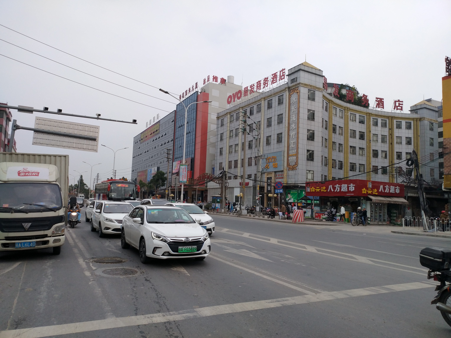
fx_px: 352
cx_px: 226
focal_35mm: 27
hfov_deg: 65.3
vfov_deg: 51.4
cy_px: 169
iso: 125
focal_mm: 4.73
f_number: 2.2
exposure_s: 1/1006
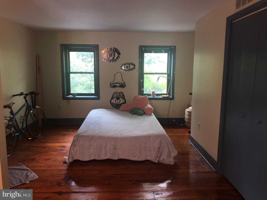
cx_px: 134
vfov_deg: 49.7
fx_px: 216
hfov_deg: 63.4
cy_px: 100
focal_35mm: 28
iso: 64
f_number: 1.8
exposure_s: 1/15
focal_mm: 4
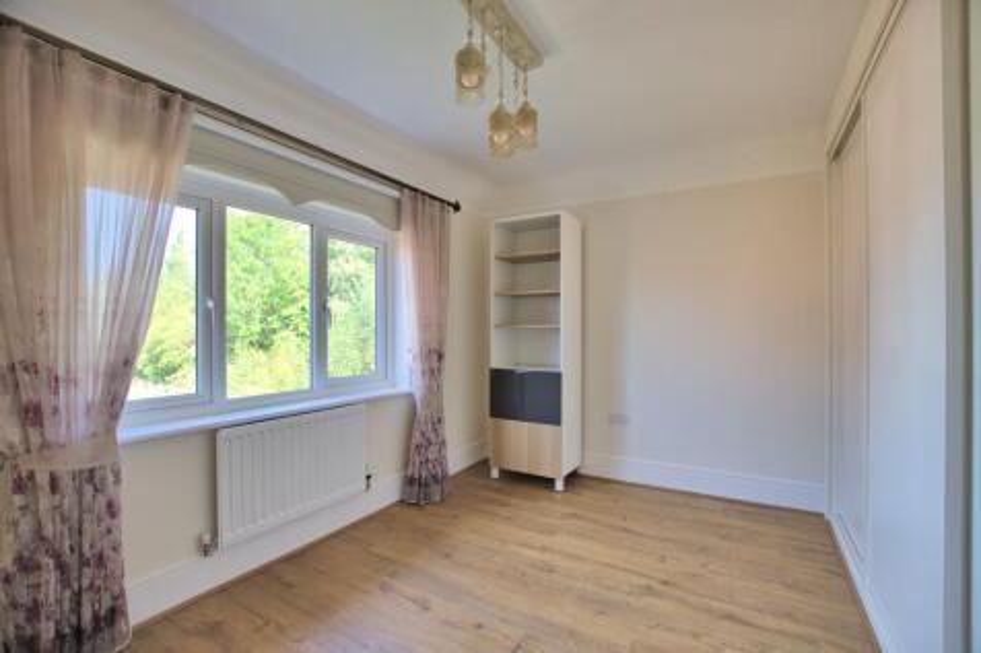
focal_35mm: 15
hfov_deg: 100.4
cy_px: 326
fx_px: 409
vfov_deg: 77.3
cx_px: 490
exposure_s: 1/160
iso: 100
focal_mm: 10
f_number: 3.5
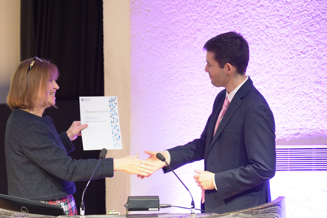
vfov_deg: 7.2
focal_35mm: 190
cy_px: 123
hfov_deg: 10.8
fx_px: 1726
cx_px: 134
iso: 3200
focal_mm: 160
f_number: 5.6
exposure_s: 1/60
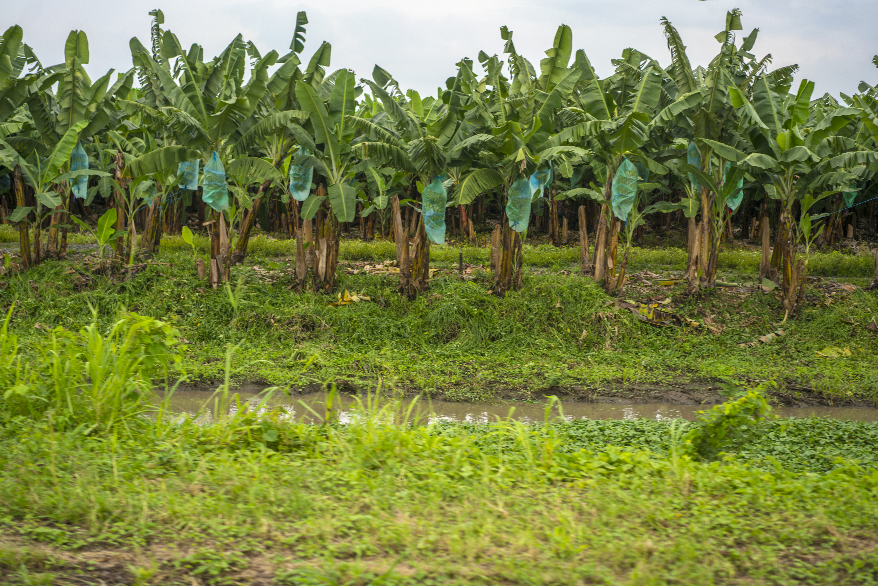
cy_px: 293
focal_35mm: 55
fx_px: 1341
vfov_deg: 24.6
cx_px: 439
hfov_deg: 36.2
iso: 100
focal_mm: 55
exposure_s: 1/1000
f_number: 2.5
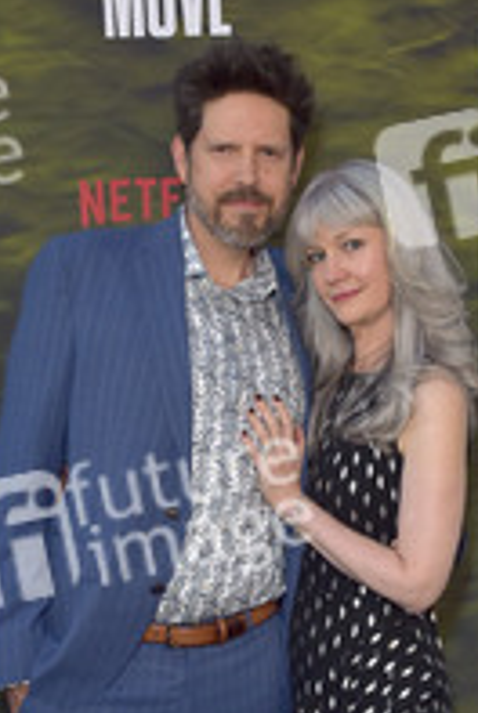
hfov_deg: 17.8
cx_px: 234
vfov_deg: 25.1
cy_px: 706
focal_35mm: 77
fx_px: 1528
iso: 800
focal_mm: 38
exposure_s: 1/200
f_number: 6.3
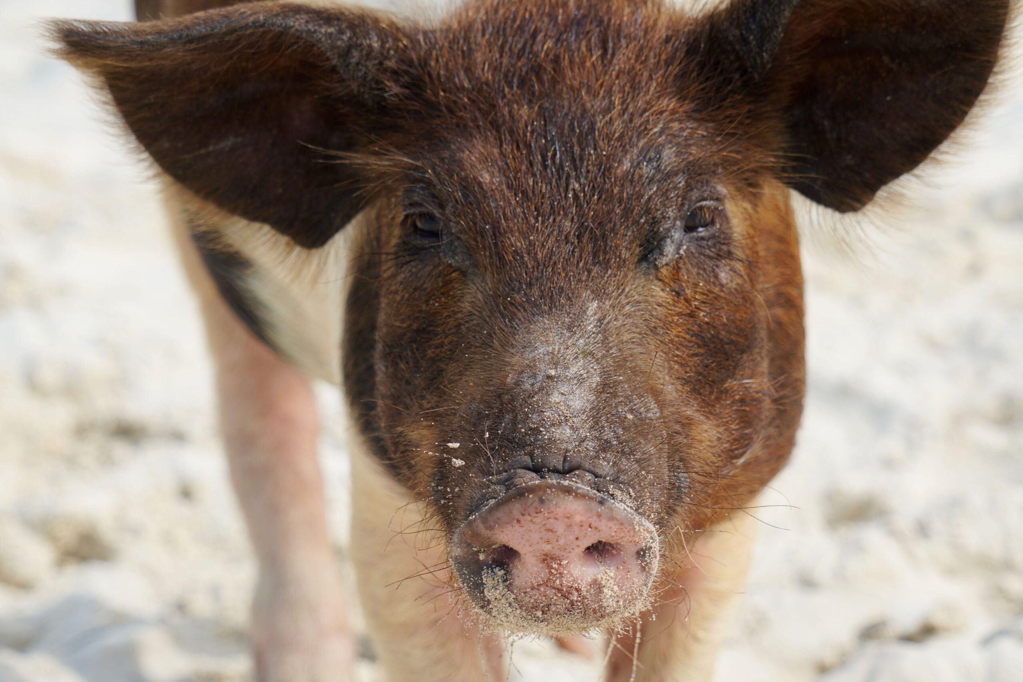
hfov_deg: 18.9
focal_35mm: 108
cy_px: 341
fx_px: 3069
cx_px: 512
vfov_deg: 12.7
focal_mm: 108
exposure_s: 1/250
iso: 100
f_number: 7.1
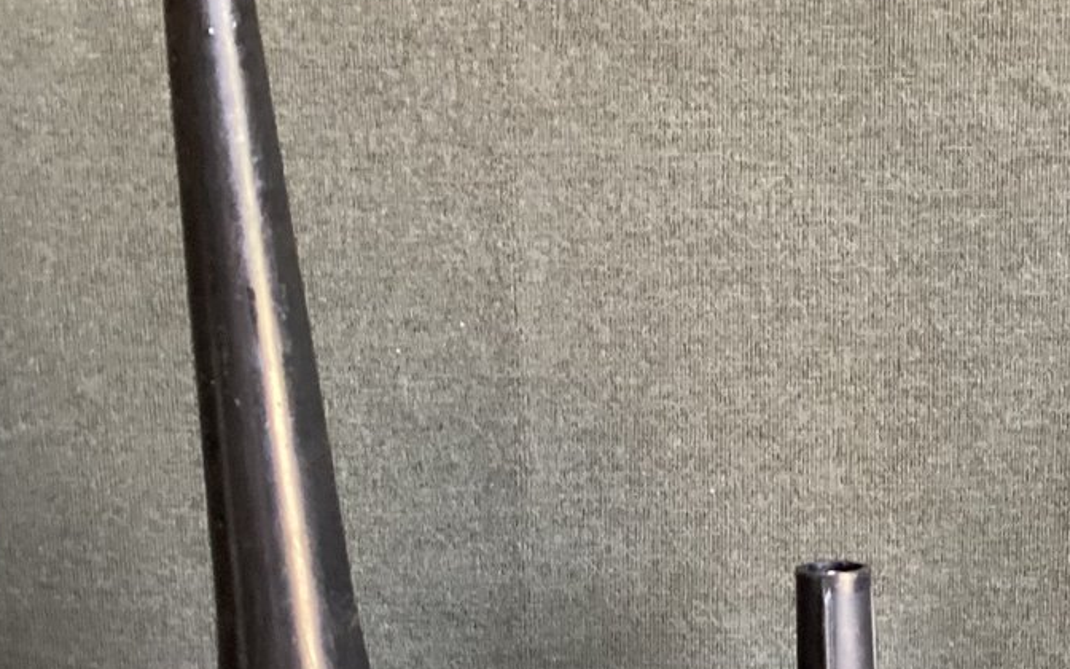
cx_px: 853
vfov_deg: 17.2
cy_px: 676
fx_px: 2158
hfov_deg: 27.3
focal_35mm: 74
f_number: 2.4
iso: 400
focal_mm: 3.3
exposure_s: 1/60
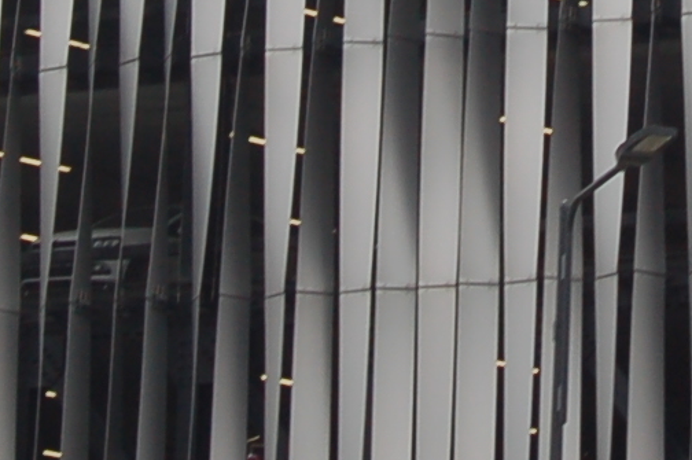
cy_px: -618
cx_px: 673
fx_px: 6529
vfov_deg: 4.0
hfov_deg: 6.1
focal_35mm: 340
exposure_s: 1/320
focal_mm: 38
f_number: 9
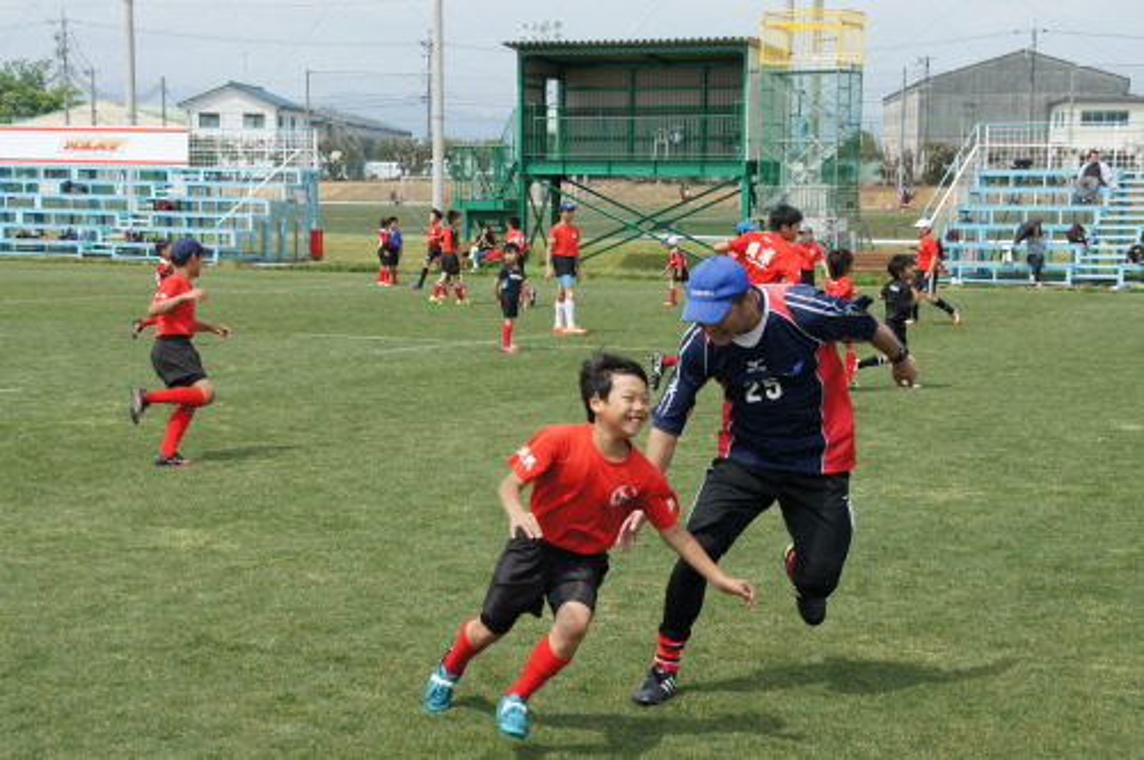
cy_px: 380
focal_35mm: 69
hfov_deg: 29.3
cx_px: 572
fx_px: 2190
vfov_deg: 19.7
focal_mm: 46
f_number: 6.3
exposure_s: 1/1250
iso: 400
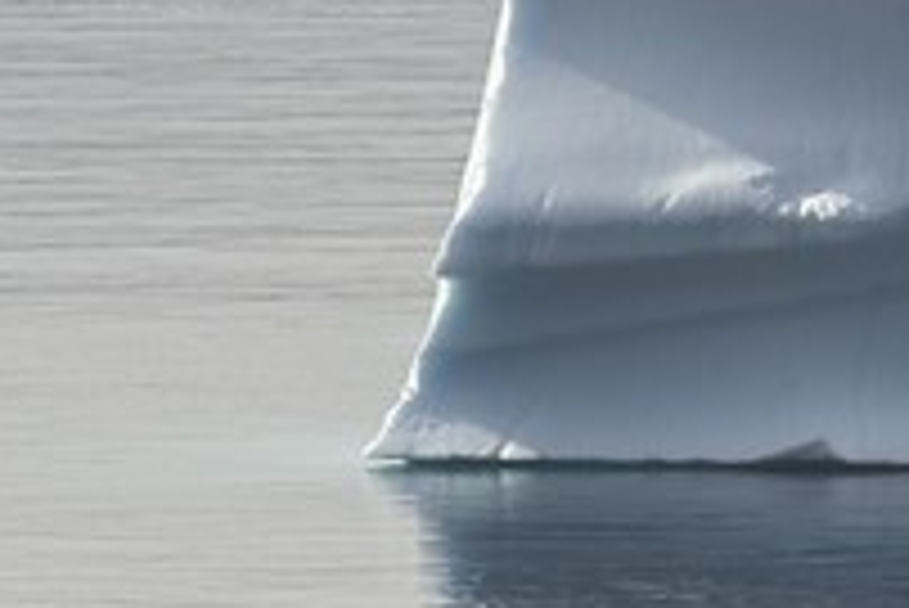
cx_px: 3582
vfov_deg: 0.9
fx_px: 39998
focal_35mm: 1583
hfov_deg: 1.3
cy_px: -509
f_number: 11
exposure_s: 1/320
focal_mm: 200
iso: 200
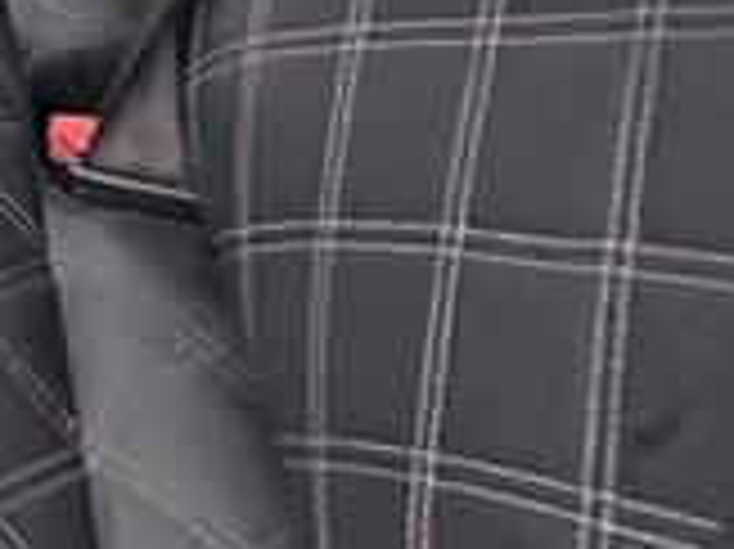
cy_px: -922
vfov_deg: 12.6
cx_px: -761
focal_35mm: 77
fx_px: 1632
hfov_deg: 17.5
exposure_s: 1/86
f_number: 2.2
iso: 250
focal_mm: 2.22
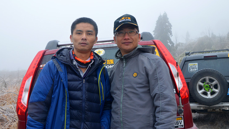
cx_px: 119
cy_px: 61
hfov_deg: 49.4
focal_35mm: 41
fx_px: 249
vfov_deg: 29.0
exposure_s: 1/20
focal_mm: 24
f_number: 10
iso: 200
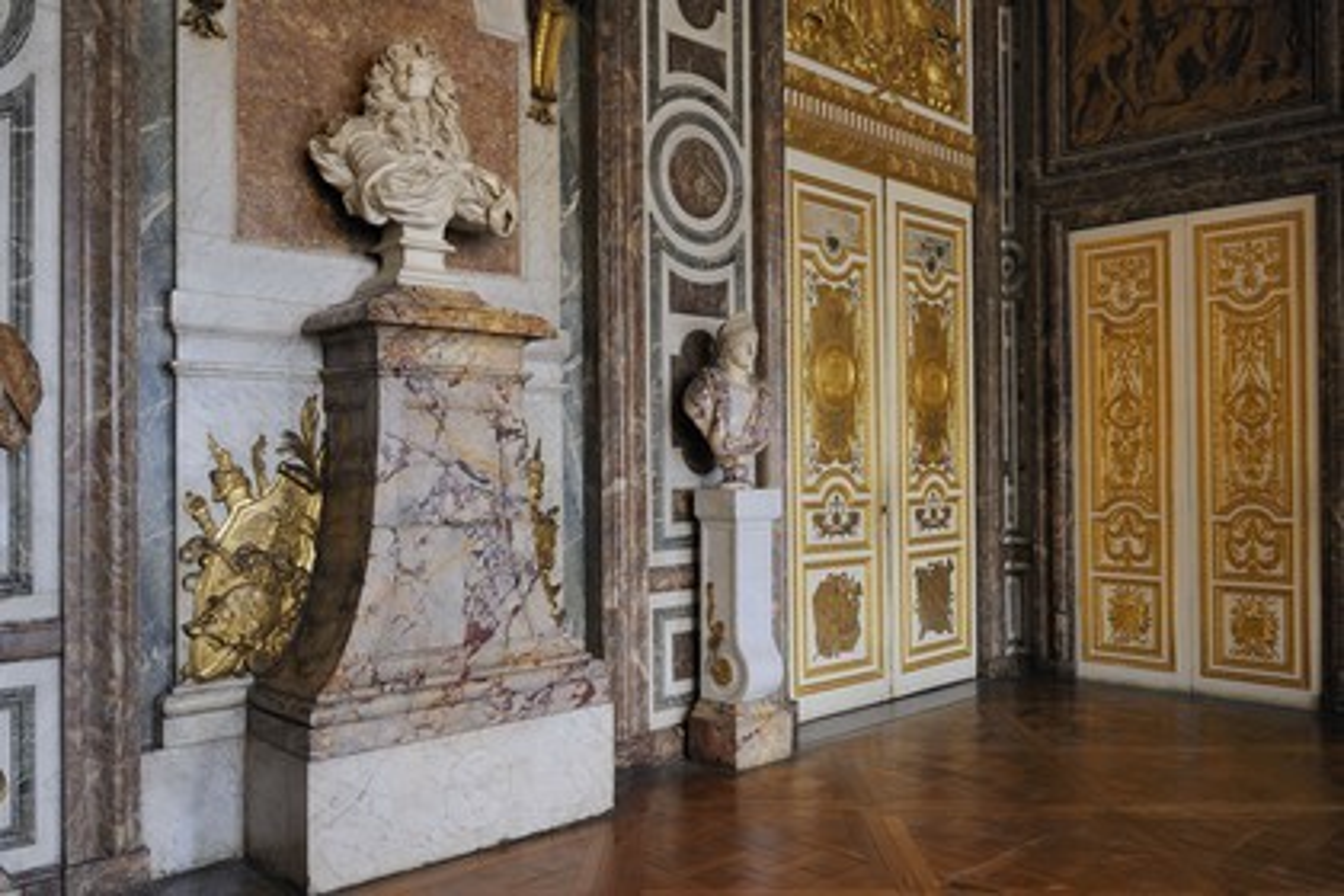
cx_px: 672
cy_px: 448
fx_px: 1083
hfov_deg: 63.7
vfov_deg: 45.0
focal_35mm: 29
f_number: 11
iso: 200
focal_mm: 29
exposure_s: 1/1.67
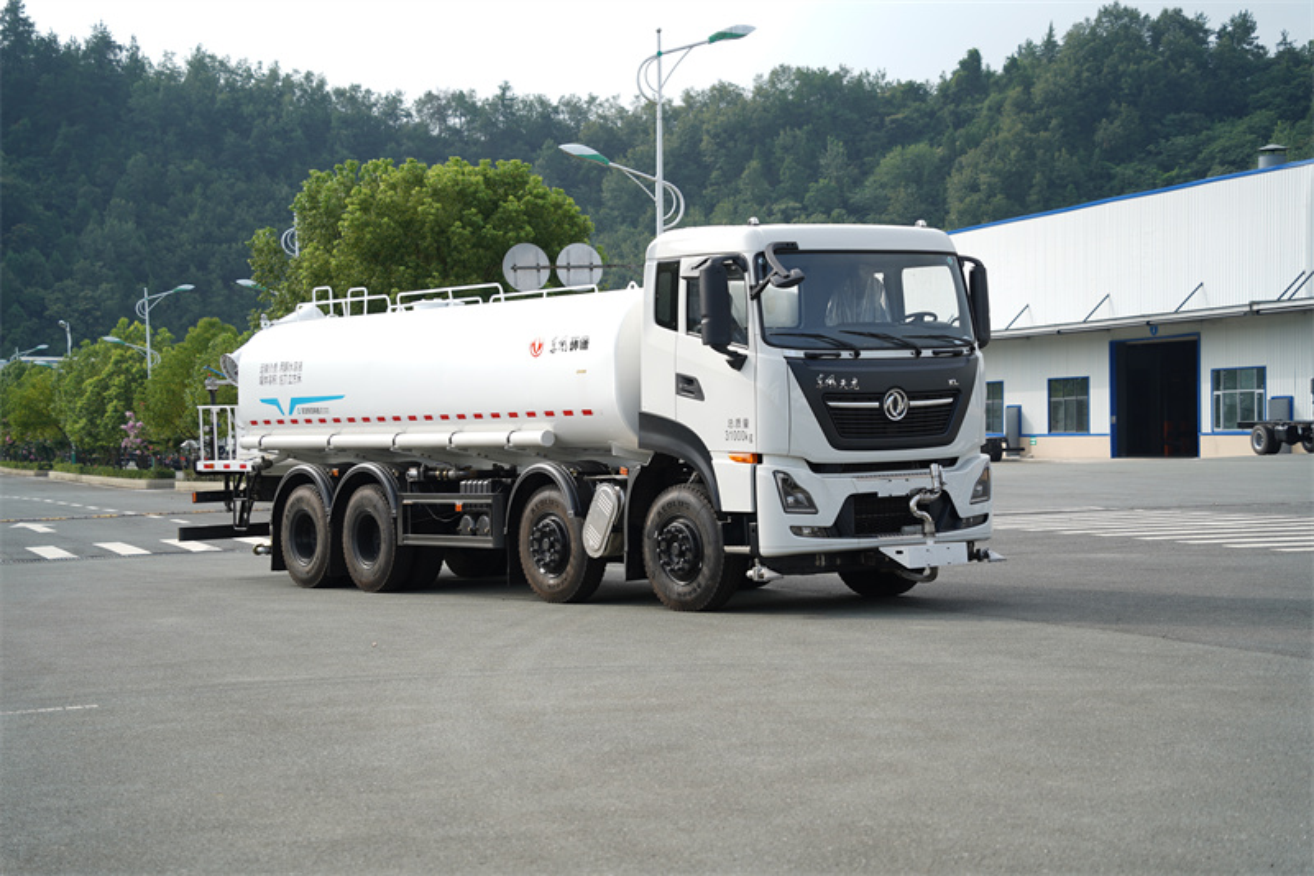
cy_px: 438
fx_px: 2445
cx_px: 657
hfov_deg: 30.1
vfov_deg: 20.3
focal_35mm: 67
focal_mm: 67
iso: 50
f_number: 4
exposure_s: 1/250
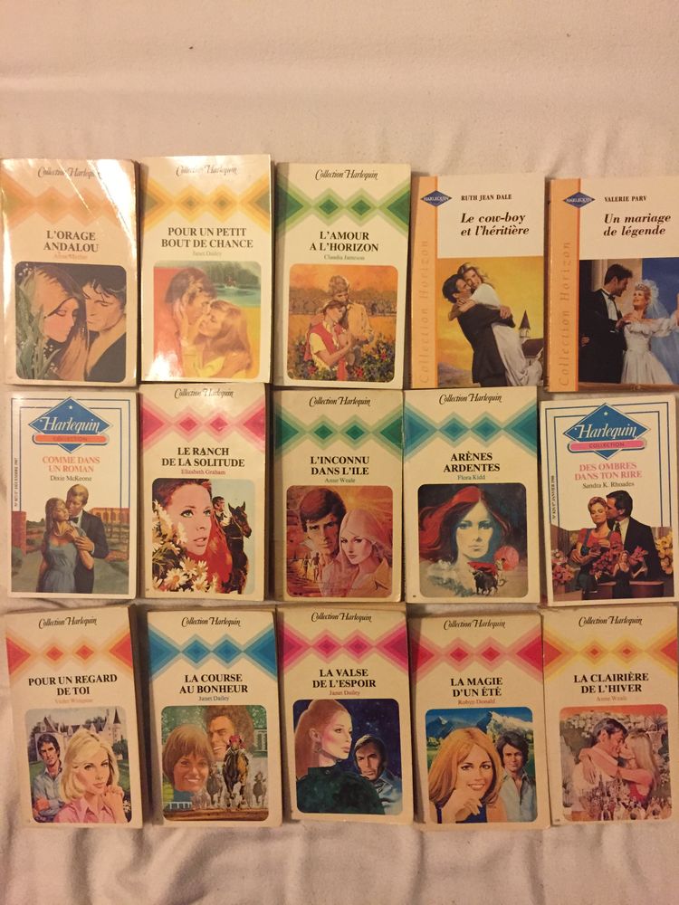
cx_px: 340
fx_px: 758
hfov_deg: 48.2
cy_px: 452
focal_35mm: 29
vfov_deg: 61.7
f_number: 2.2
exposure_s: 1/17
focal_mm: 4.15
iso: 320
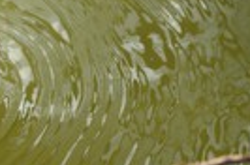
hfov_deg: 3.3
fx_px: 4385
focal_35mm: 633
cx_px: -132
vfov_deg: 2.2
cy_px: 9
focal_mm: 200
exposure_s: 1/320
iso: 200
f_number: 5.6
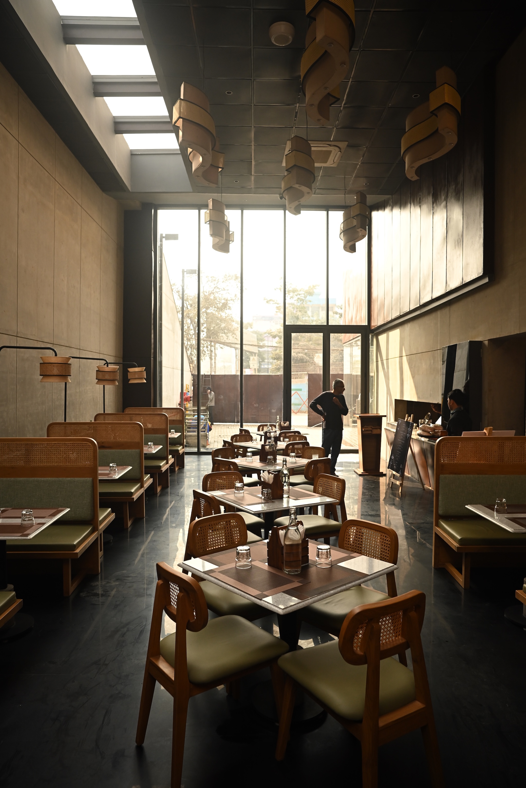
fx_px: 526
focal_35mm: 24
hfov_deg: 53.1
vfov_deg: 73.7
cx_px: 263
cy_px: 394
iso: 800
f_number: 5
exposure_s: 1/640
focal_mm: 24
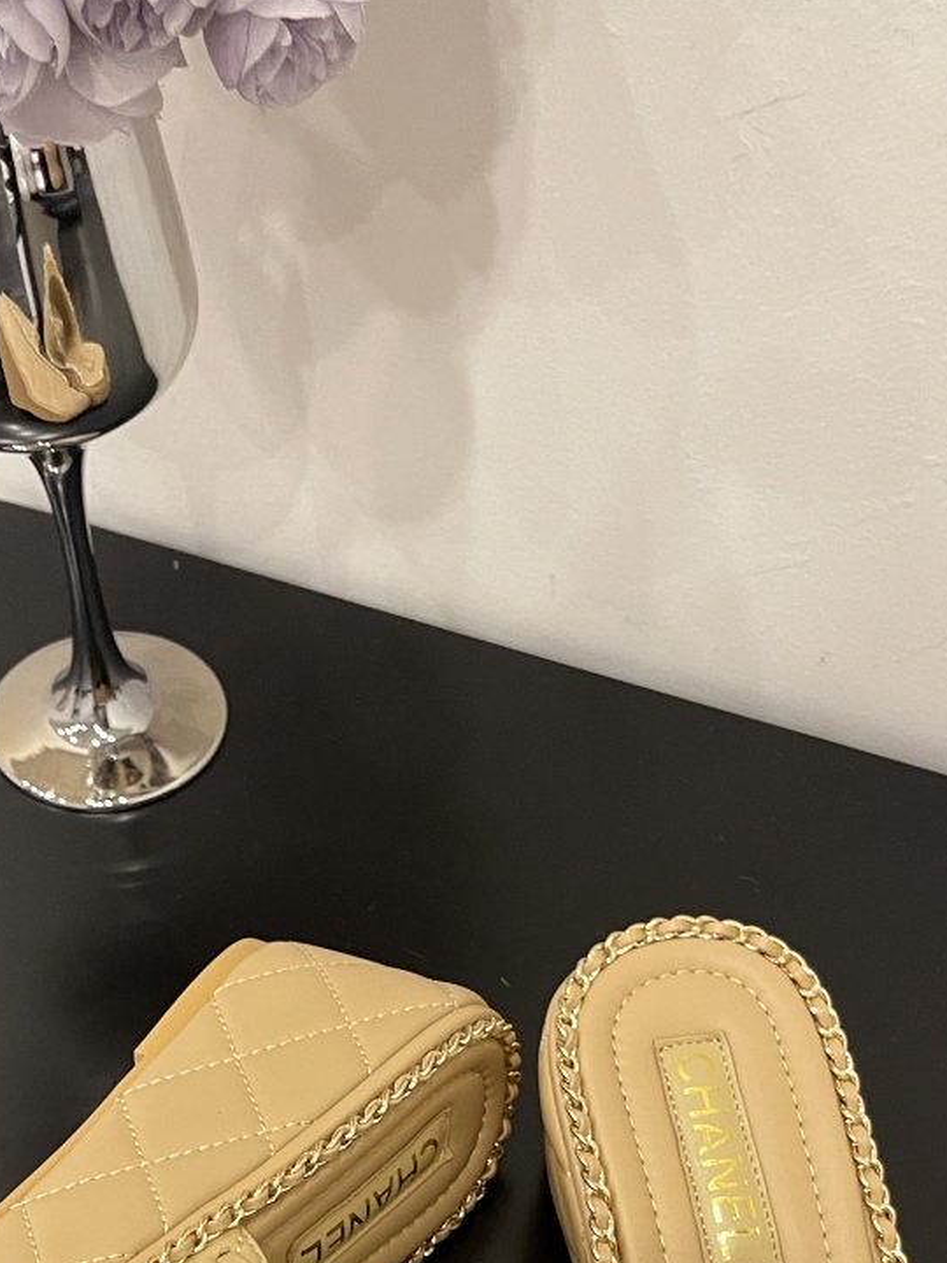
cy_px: 1142
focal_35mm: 52
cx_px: 363
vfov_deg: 34.7
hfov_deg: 27.9
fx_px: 1897
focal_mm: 5.1
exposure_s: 1/60
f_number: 1.6
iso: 320
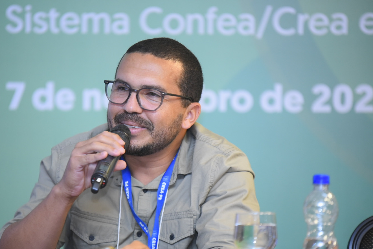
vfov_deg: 5.6
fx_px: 2539
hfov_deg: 8.4
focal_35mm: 245
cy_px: 137
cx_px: 150
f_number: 2.8
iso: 3200
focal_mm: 200
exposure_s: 1/125
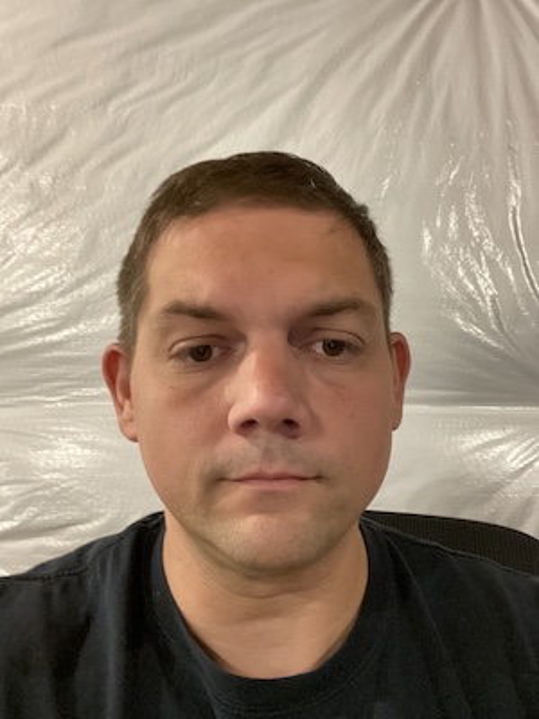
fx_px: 623
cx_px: 270
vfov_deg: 60.0
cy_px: 360
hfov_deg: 46.8
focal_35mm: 30
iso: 640
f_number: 2.2
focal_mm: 2.71
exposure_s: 1/17
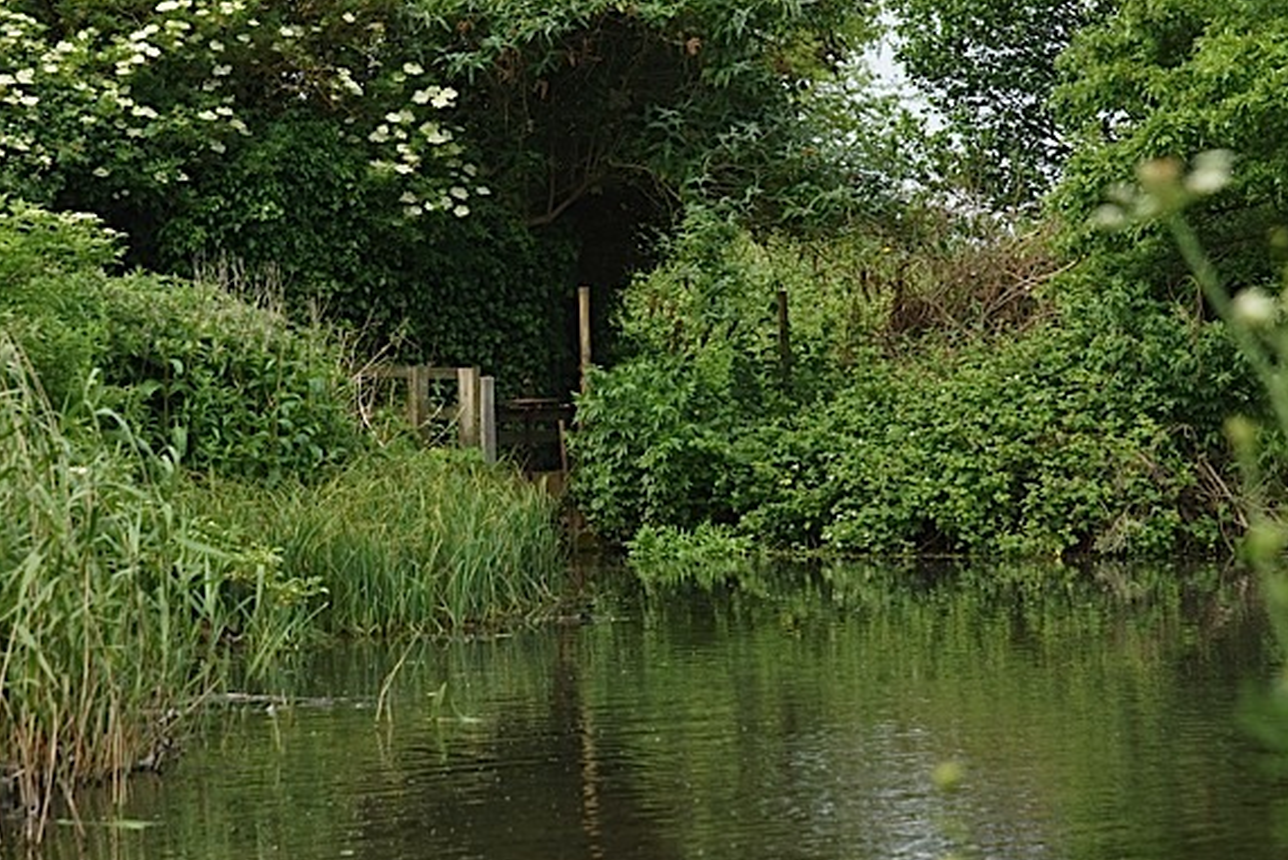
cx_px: 476
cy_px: 306
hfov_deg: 13.9
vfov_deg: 9.3
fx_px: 5260
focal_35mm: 147
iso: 100
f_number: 5.6
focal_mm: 70
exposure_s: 1/250
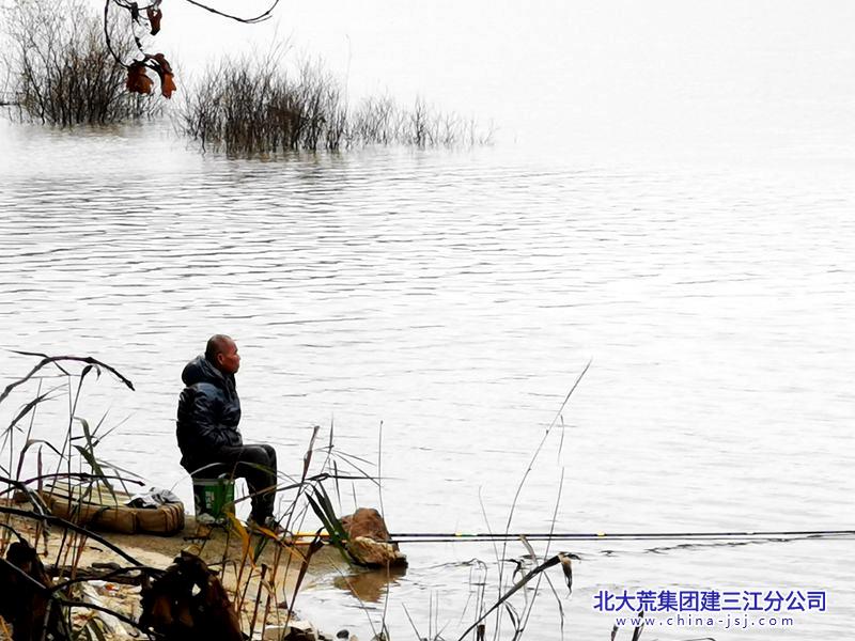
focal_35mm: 230
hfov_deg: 8.6
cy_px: 320
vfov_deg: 6.5
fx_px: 5681
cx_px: 428
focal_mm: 7.48
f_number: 2.4
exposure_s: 1/381
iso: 50
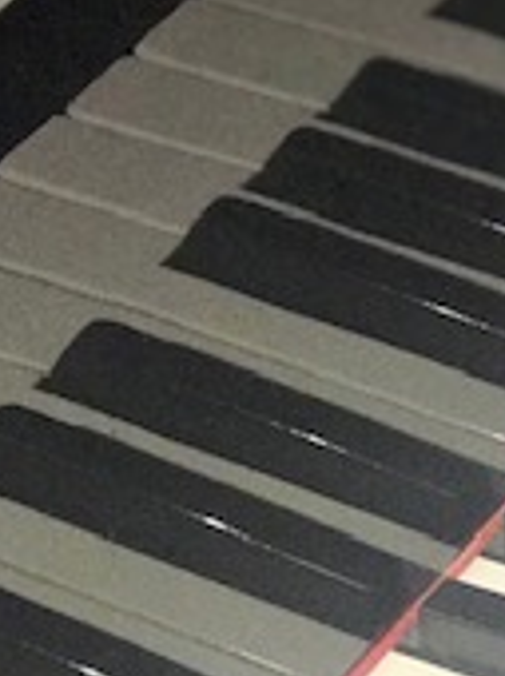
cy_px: 533
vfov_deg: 9.2
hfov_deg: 6.9
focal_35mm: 215
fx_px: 4193
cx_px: 493
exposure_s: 1/60
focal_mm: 6.6
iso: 200
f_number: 2.8
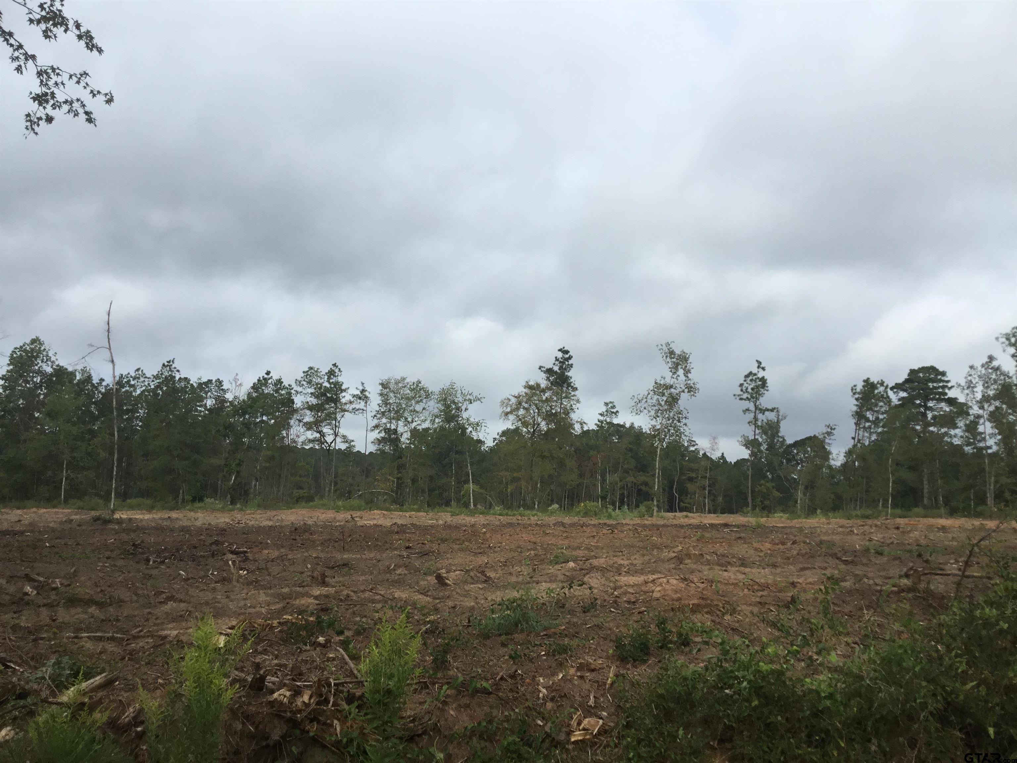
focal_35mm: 31
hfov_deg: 58.4
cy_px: 382
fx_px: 911
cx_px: 508
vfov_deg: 45.4
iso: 25
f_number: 2.4
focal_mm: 3.3
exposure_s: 1/1087
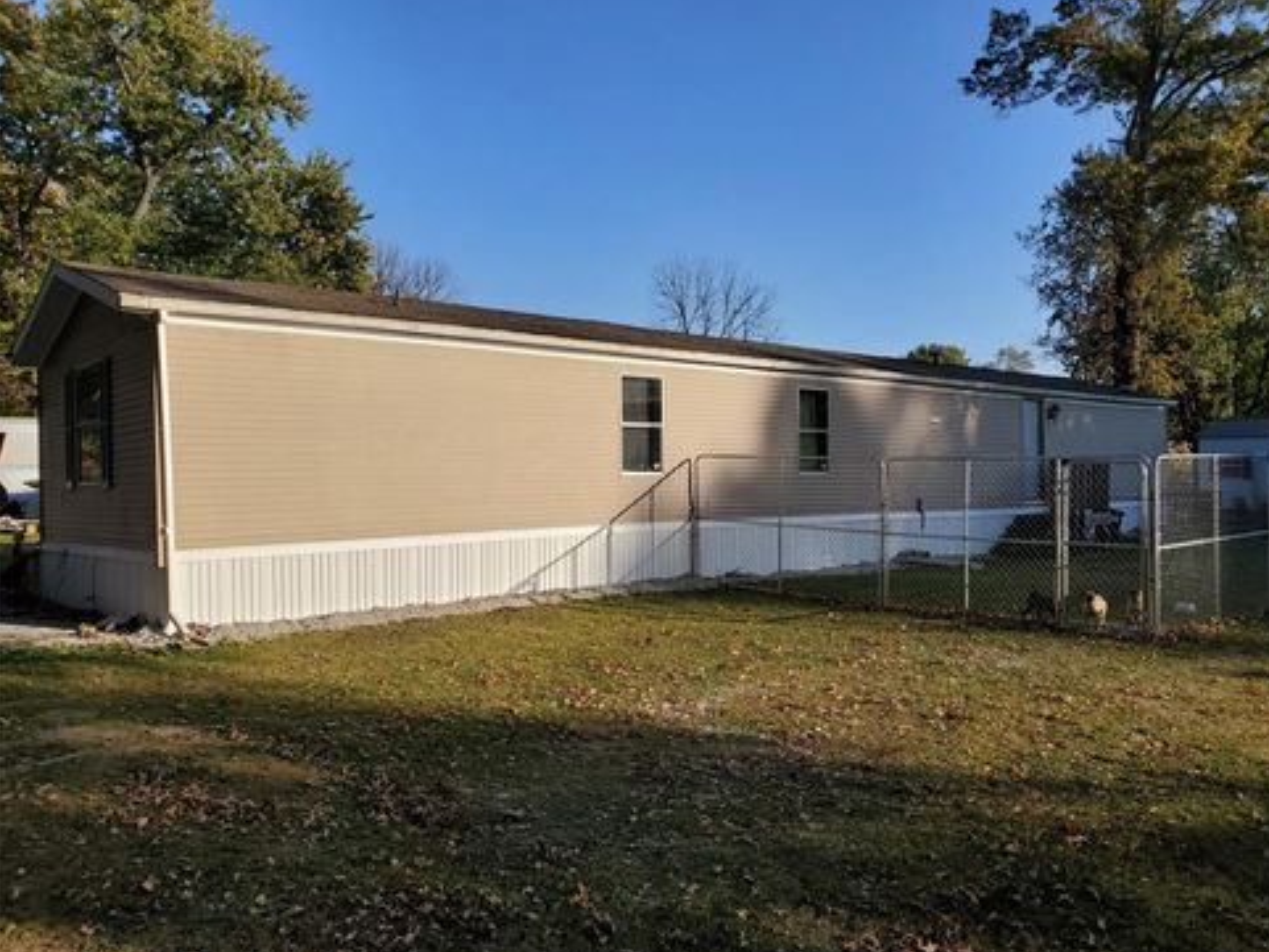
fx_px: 990
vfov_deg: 51.4
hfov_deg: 65.3
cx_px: 657
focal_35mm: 27
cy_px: 473
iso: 50
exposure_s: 1/1314
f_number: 2.4
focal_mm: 4.3
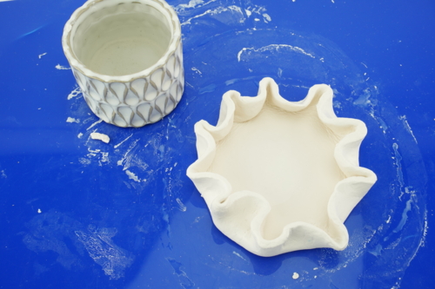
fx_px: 507
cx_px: 218
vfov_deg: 31.9
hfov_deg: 46.4
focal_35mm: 42
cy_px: 144
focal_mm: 28
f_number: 11
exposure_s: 1/60
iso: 400
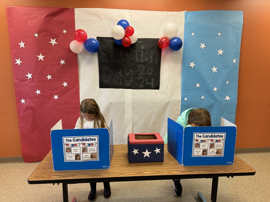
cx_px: 135
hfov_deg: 71.6
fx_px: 187
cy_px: 101
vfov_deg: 56.8
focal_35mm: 24
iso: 160
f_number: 1.78
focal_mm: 6.76
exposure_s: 1/120
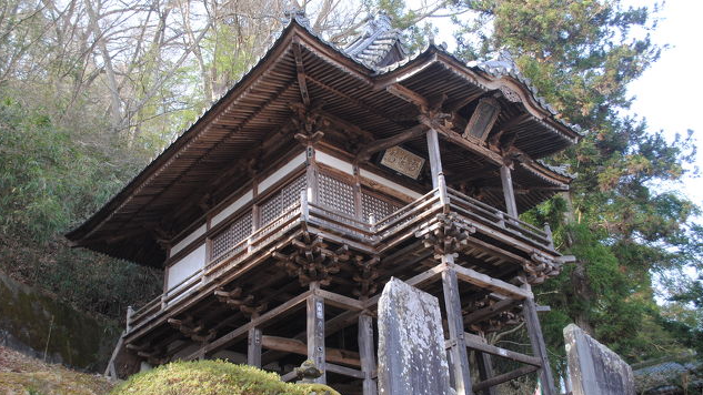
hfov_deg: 48.4
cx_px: 347
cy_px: 215
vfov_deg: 28.3
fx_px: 783
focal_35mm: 42
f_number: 5
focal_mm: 26
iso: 200
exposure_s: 1/100
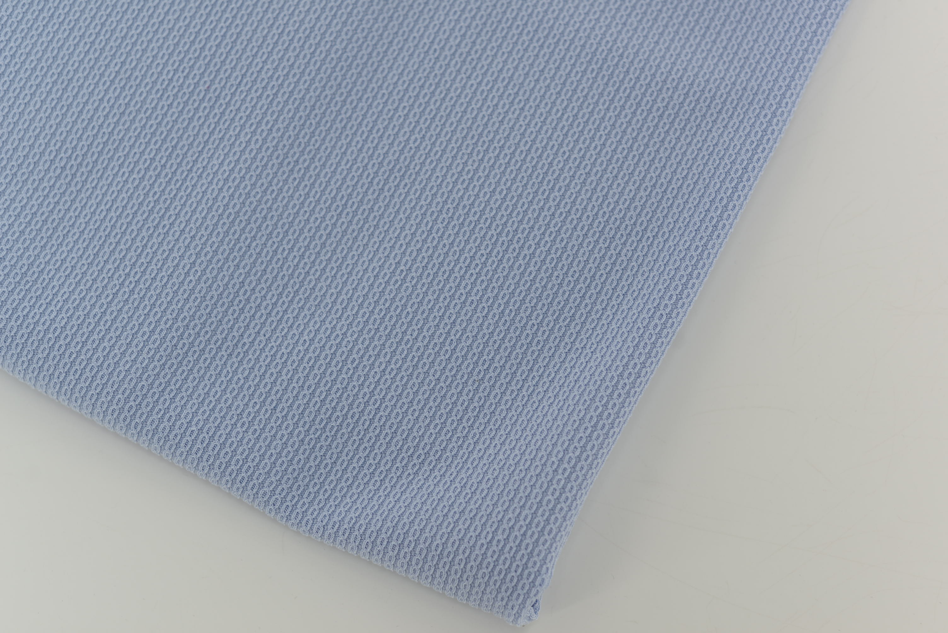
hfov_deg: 39.6
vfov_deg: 27.0
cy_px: 316
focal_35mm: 50
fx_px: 1317
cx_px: 474
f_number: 3.5
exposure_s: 1/200
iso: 100
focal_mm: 50
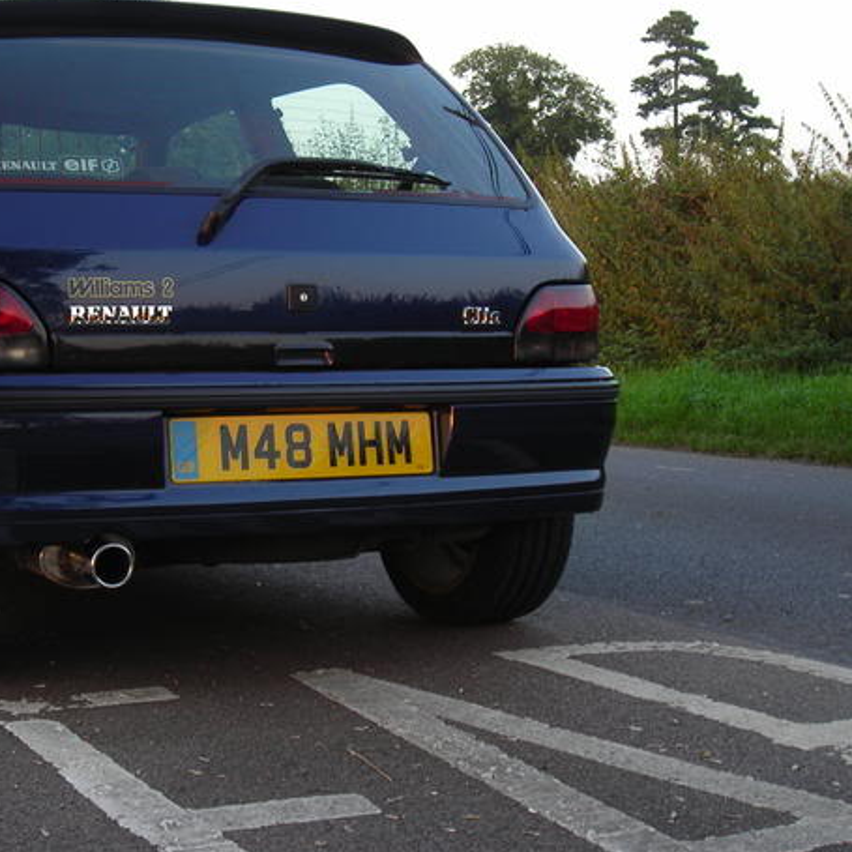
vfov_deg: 29.0
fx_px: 1643
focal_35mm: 59
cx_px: 210
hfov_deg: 28.6
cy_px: 324
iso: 50
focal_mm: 6.3
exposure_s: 1/26.1
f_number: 3.2
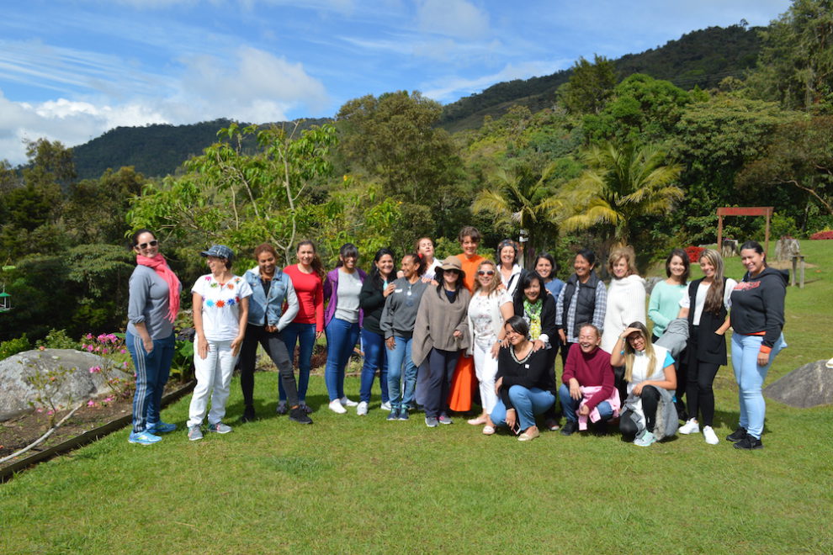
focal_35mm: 27
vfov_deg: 47.9
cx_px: 416
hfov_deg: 67.4
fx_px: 625
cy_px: 278
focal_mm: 18
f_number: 8
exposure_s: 1/250
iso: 100
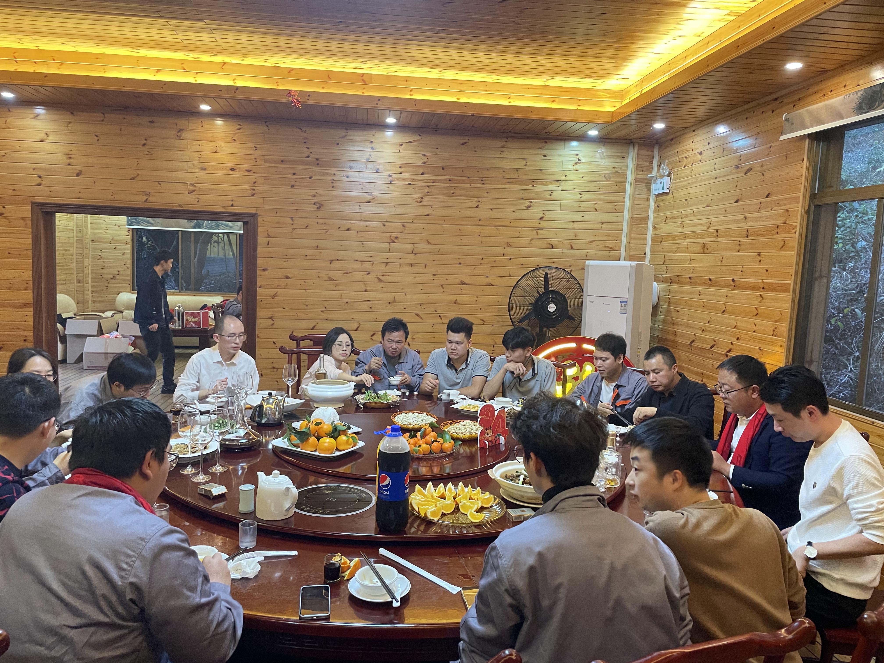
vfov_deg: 53.1
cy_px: 332
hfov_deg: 67.3
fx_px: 664
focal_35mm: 26
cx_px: 442
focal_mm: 4.2
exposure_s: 1/60
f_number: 1.6
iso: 320
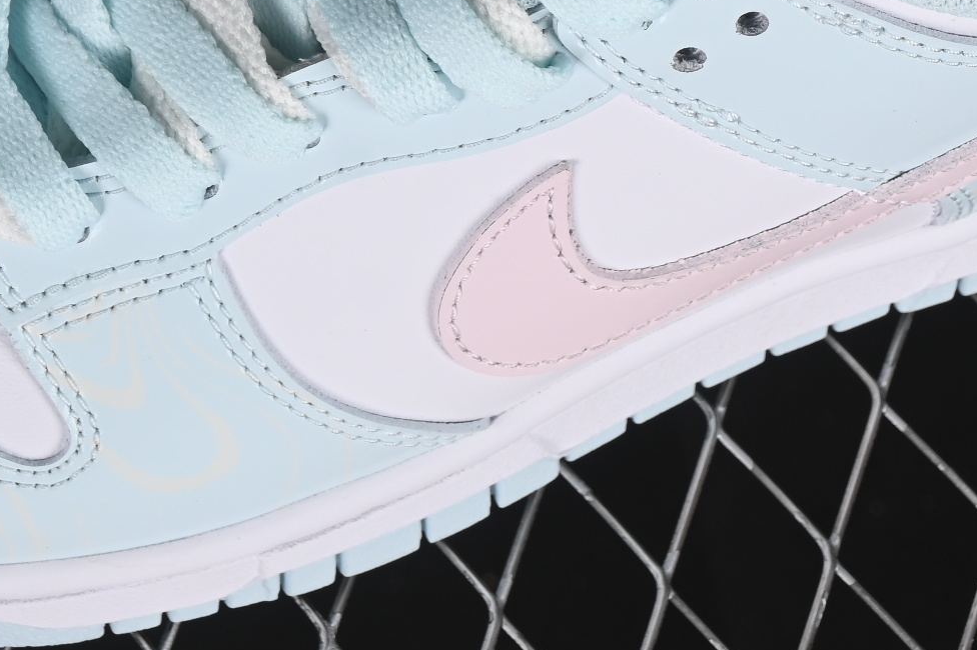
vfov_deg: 6.4
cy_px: -175
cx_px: 324
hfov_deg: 9.6
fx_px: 5805
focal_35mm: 214
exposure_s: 1/60
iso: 160
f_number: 8
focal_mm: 50
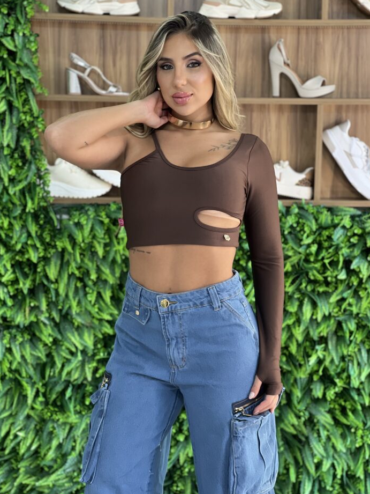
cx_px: 185
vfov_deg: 25.0
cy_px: 245
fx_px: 1111
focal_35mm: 78
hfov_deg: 18.9
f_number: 2.8
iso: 125
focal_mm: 9
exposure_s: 1/60
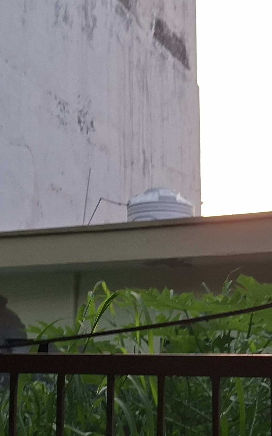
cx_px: 181
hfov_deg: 21.9
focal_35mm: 59
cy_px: 297
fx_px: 700
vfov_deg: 34.2
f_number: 1.8
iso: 50
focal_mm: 5.54
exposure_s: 1/561
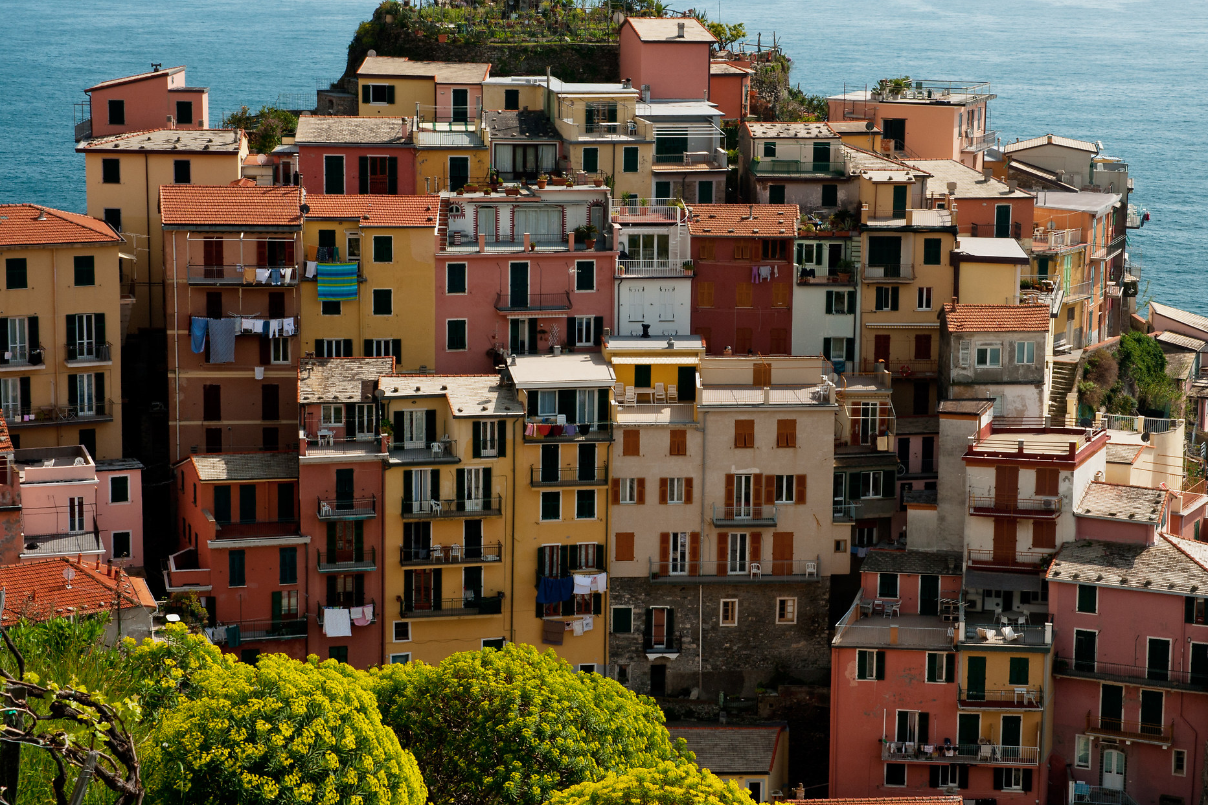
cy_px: 328
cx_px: 663
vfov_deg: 18.9
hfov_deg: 28.1
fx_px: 2416
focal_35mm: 72
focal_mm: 56
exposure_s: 1/100
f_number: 20
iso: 200
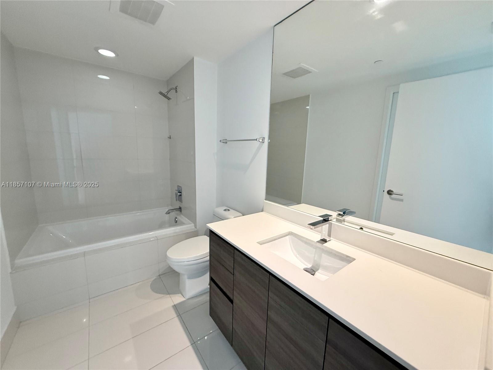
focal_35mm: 14
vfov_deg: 85.7
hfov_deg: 102.1
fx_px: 199
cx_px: 246
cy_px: 185
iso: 250
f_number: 2.2
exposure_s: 1/120
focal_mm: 2.22
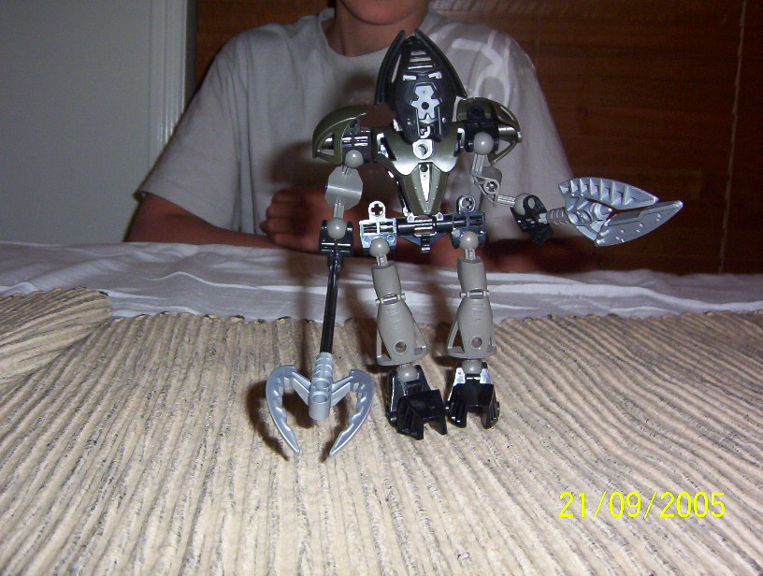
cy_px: 288
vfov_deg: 39.8
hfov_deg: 51.2
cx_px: 382
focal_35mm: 36
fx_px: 795
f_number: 2.76
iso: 140
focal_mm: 5.54
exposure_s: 1/30
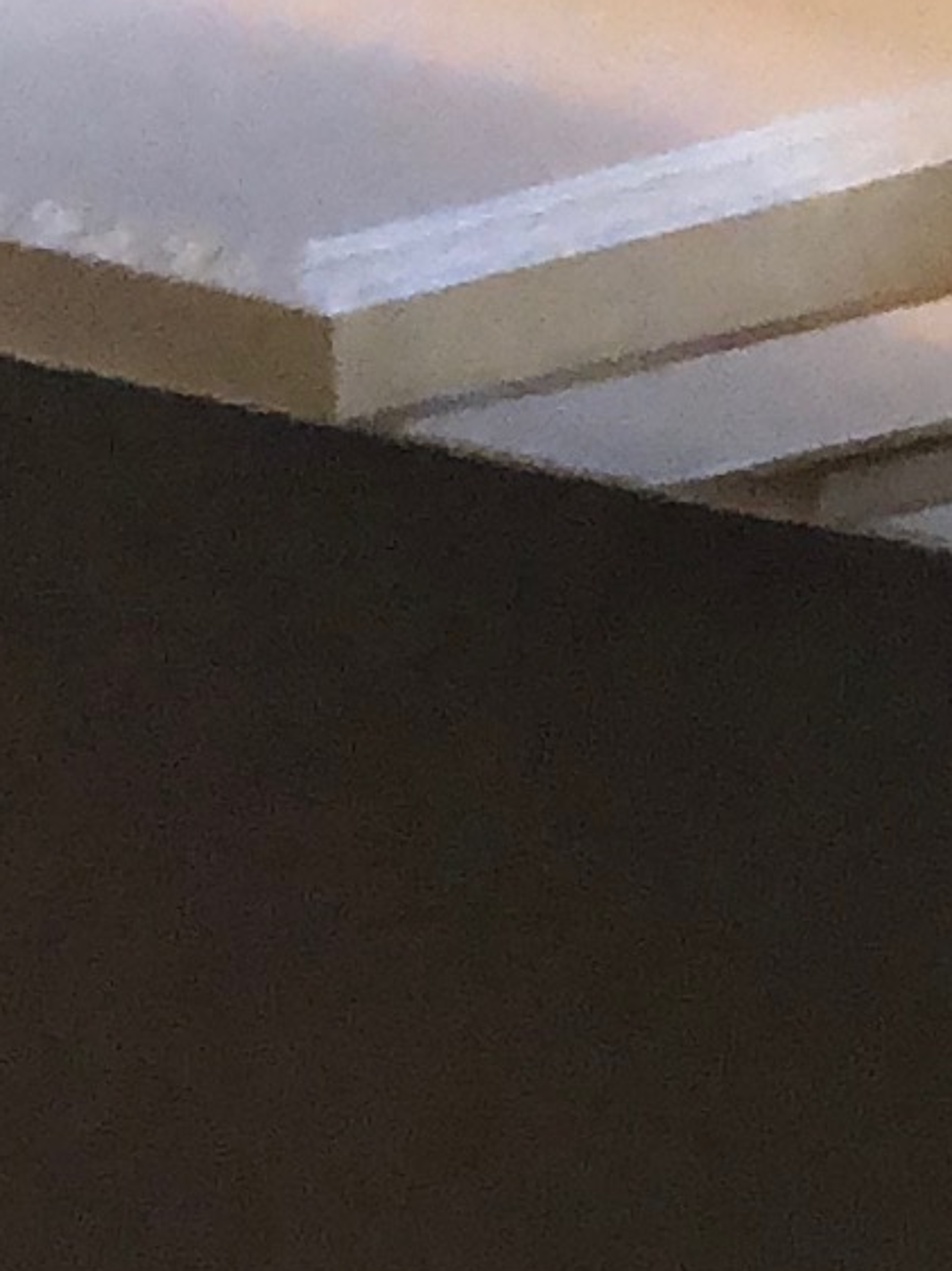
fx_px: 7376
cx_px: 3288
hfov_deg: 6.5
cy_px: 2911
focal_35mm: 201
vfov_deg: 9.0
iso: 400
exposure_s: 1/30
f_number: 1.8
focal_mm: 3.99
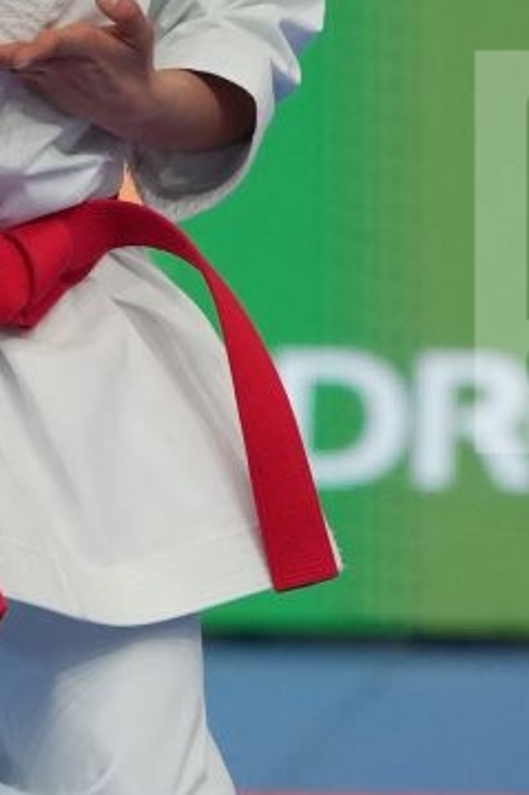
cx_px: -69
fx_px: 17252
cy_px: 252
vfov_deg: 2.6
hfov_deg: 1.8
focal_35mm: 782
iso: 1600
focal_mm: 156
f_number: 2.8
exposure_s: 1/1000
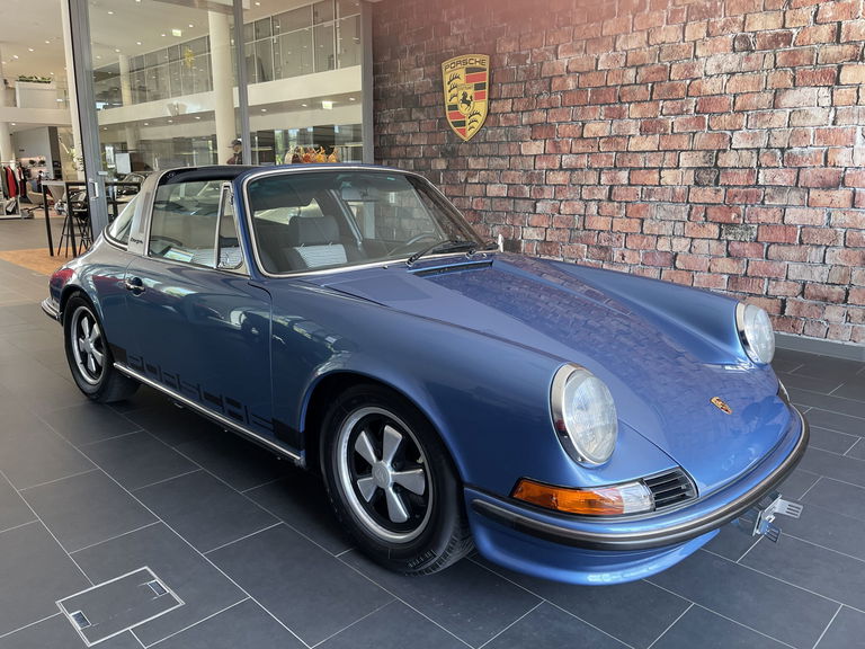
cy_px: 324
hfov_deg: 69.4
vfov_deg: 54.9
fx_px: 625
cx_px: 432
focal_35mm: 25
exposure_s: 1/121
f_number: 1.6
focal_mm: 5.1
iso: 80
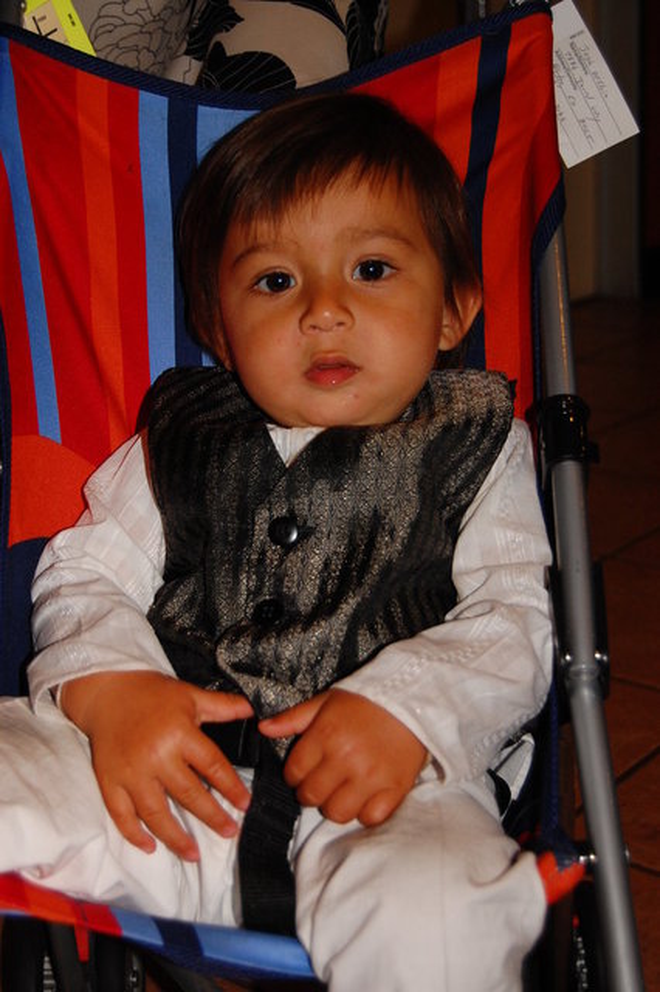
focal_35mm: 57
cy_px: 496
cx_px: 330
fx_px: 1569
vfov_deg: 35.1
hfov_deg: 23.8
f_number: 5
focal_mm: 38
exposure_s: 1/60
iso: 400
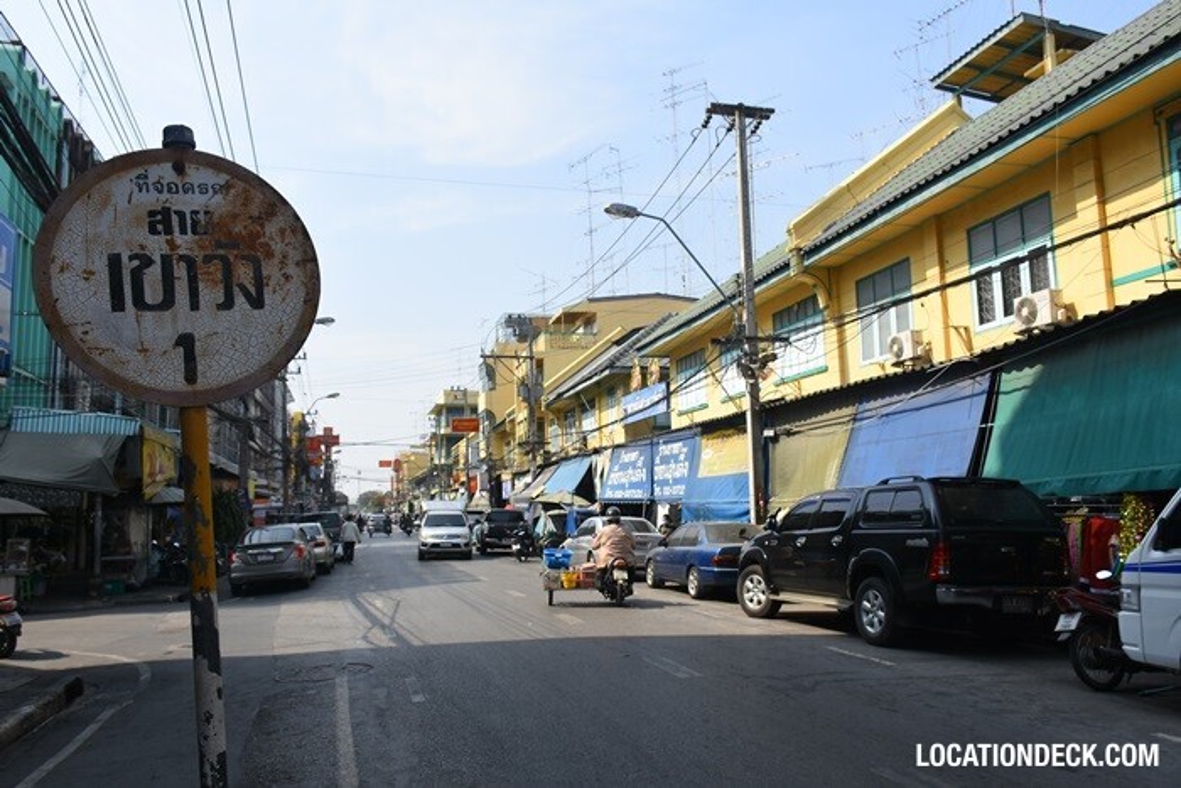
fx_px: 886
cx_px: 590
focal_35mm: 27
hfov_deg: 67.4
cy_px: 394
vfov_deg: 47.9
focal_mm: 18
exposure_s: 1/500
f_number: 8
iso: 250
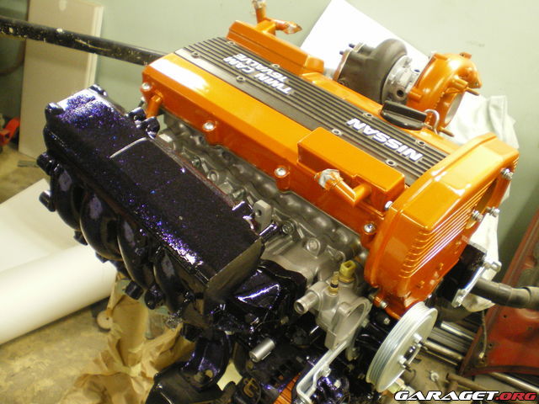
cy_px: 202
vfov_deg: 37.7
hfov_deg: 49.0
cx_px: 270
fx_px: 592
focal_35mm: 38
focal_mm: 6.3
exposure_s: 1/30
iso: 400
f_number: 3.1
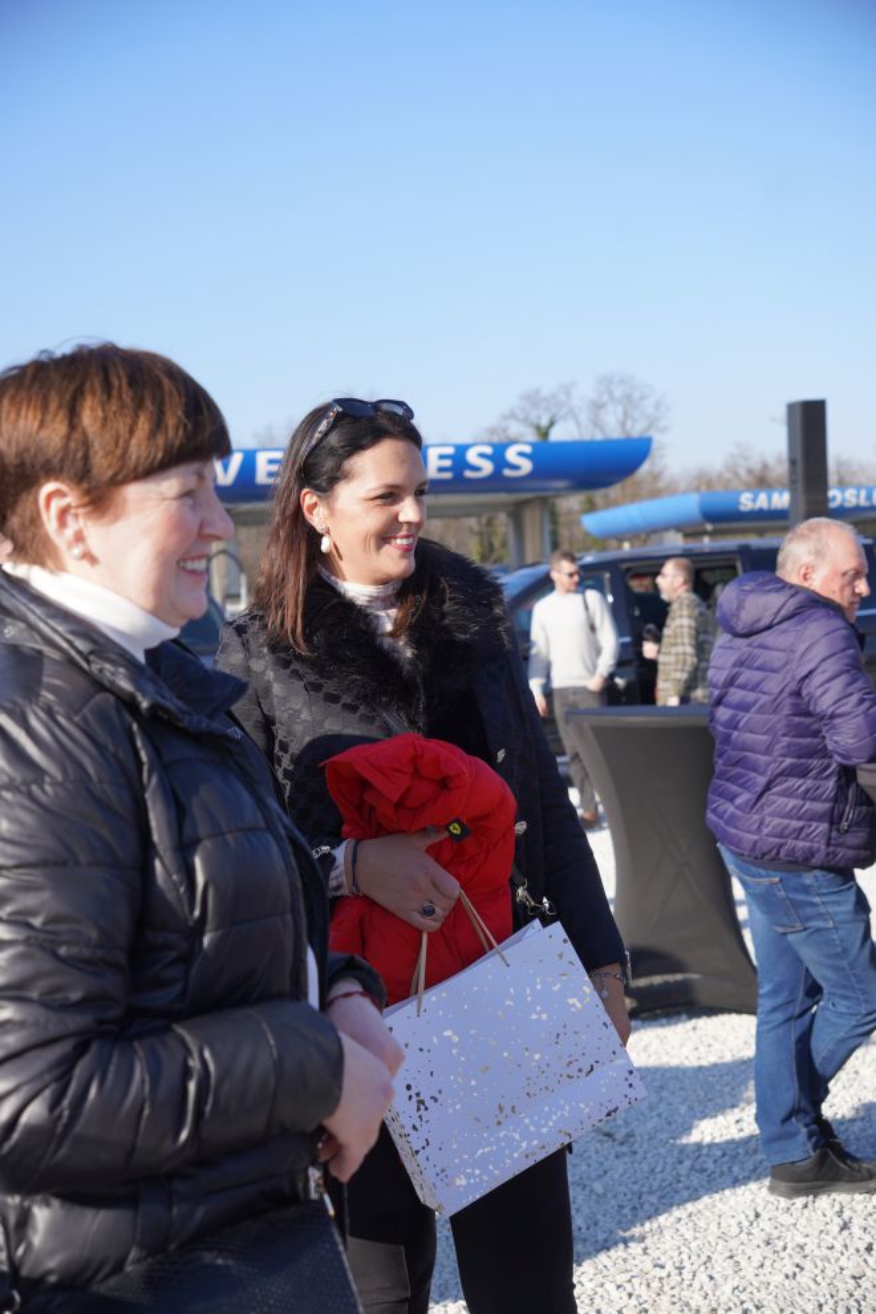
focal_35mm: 55
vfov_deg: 36.4
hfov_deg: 24.7
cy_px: 657
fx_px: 1998
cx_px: 438
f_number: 4
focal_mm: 36.5
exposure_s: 1/500
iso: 100
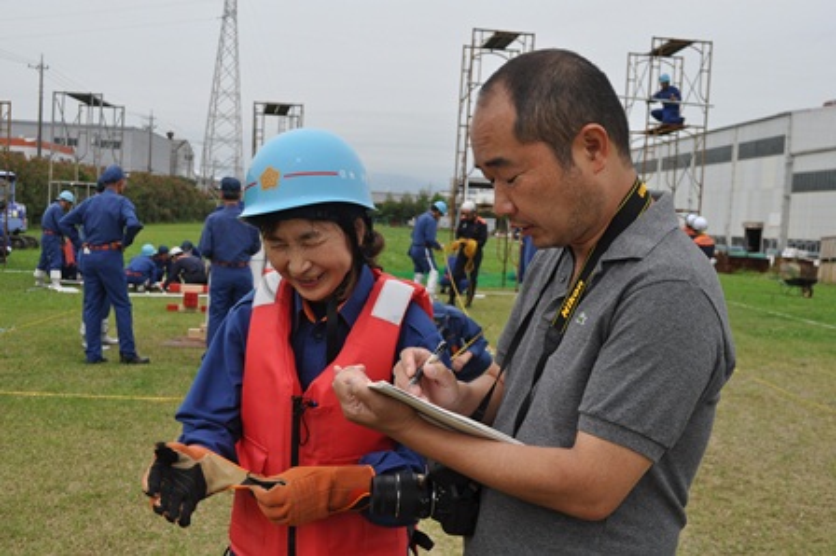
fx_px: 975
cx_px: 418
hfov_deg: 46.4
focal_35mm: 42
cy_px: 278
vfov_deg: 31.8
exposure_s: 1/320
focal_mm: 28
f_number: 9
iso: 200
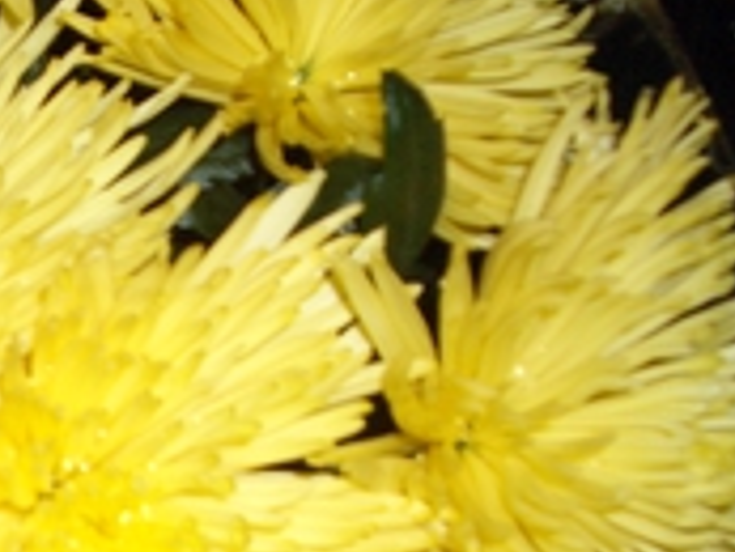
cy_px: 586
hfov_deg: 20.3
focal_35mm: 91
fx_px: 1934
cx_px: -119
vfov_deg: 15.9
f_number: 2.6
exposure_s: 1/60
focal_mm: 5.8
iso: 100
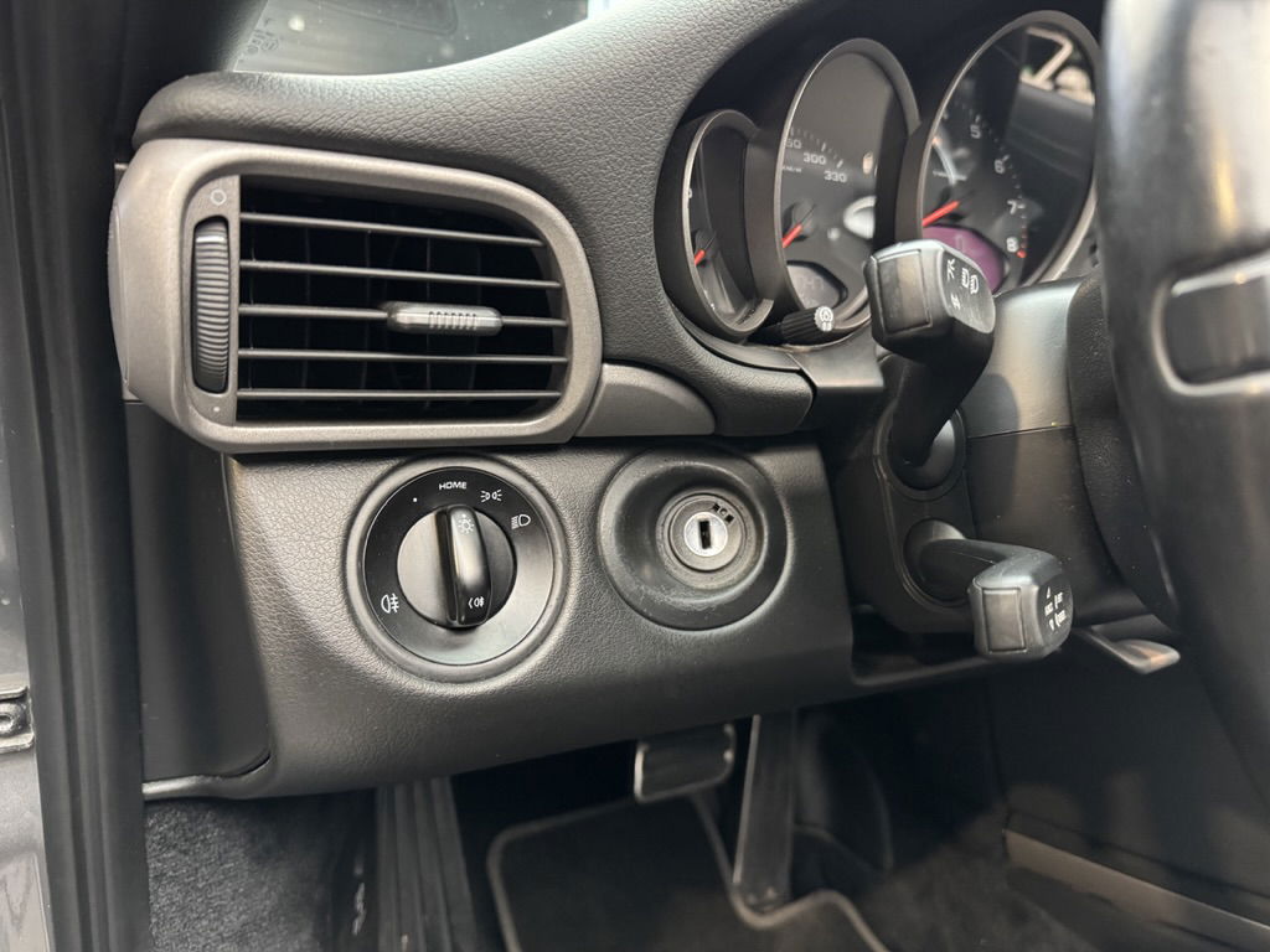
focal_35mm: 24
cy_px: 476
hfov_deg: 71.6
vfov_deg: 56.8
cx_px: 635
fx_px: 881
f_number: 1.78
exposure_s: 1/33
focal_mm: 6.76
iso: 800
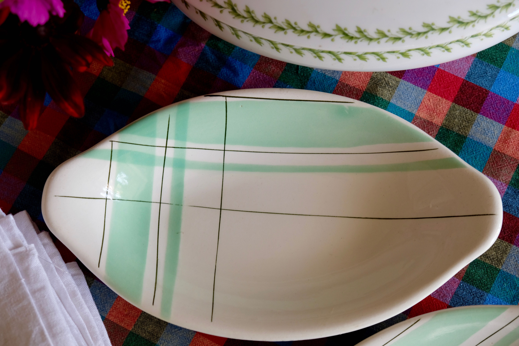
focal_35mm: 61
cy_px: 173
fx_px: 879
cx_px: 260
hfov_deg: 32.9
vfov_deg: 22.3
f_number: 4.5
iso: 400
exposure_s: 1/160
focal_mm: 40.7
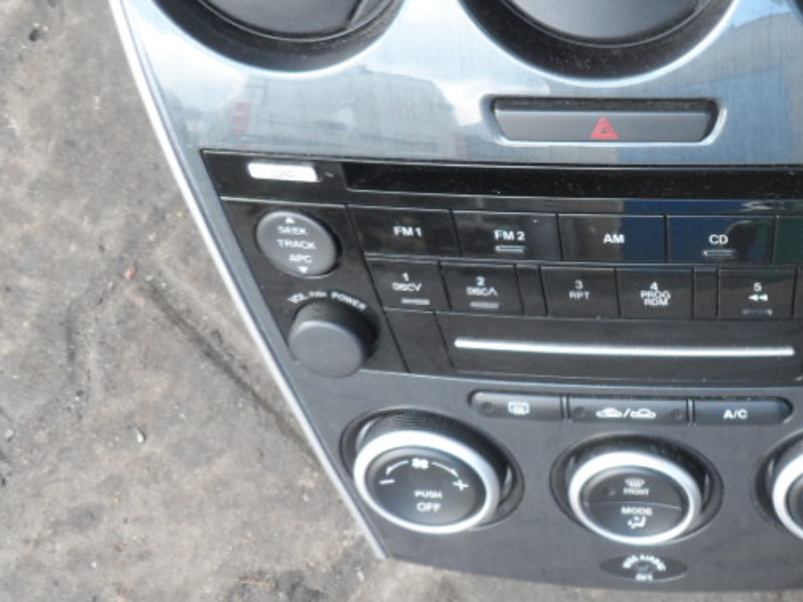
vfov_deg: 25.5
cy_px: 190
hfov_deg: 32.5
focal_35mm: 57
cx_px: 682
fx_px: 1322
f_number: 3.1
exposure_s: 1/30
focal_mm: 4.9
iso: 100
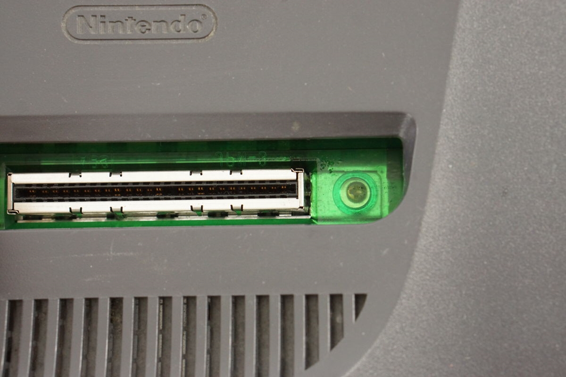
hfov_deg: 27.0
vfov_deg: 18.2
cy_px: 188
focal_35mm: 75
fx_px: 1179
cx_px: 283
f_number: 6.3
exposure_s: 1/40
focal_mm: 50
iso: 1600
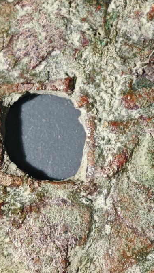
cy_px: 174
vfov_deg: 9.2
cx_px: 38
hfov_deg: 5.2
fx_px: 1707
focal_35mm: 235
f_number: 2
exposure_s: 1/94.4
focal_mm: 9
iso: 400
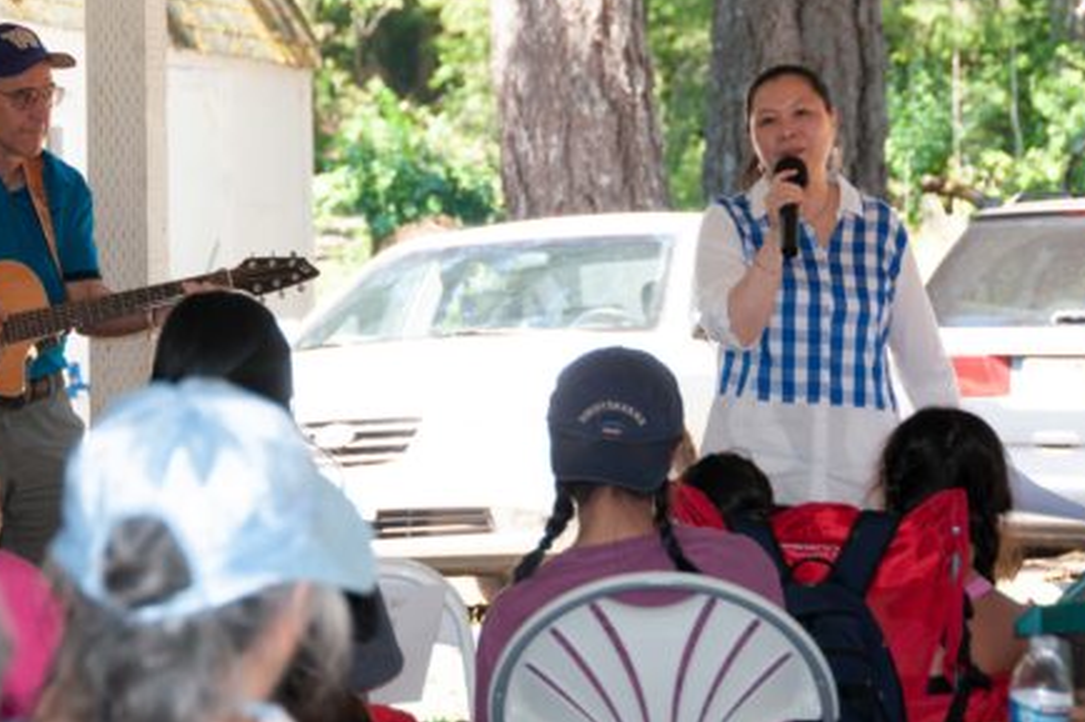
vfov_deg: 8.3
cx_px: 392
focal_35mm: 166
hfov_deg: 12.4
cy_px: 267
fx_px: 5001
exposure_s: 1/200
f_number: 5
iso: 200
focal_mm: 80
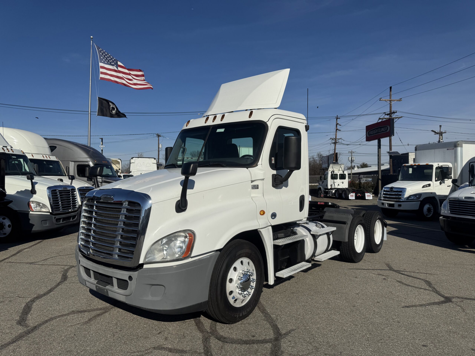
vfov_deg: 56.8
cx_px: 238
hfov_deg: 71.6
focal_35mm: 24
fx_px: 329
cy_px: 178
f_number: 1.78
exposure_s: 1/12346
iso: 80
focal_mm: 6.76
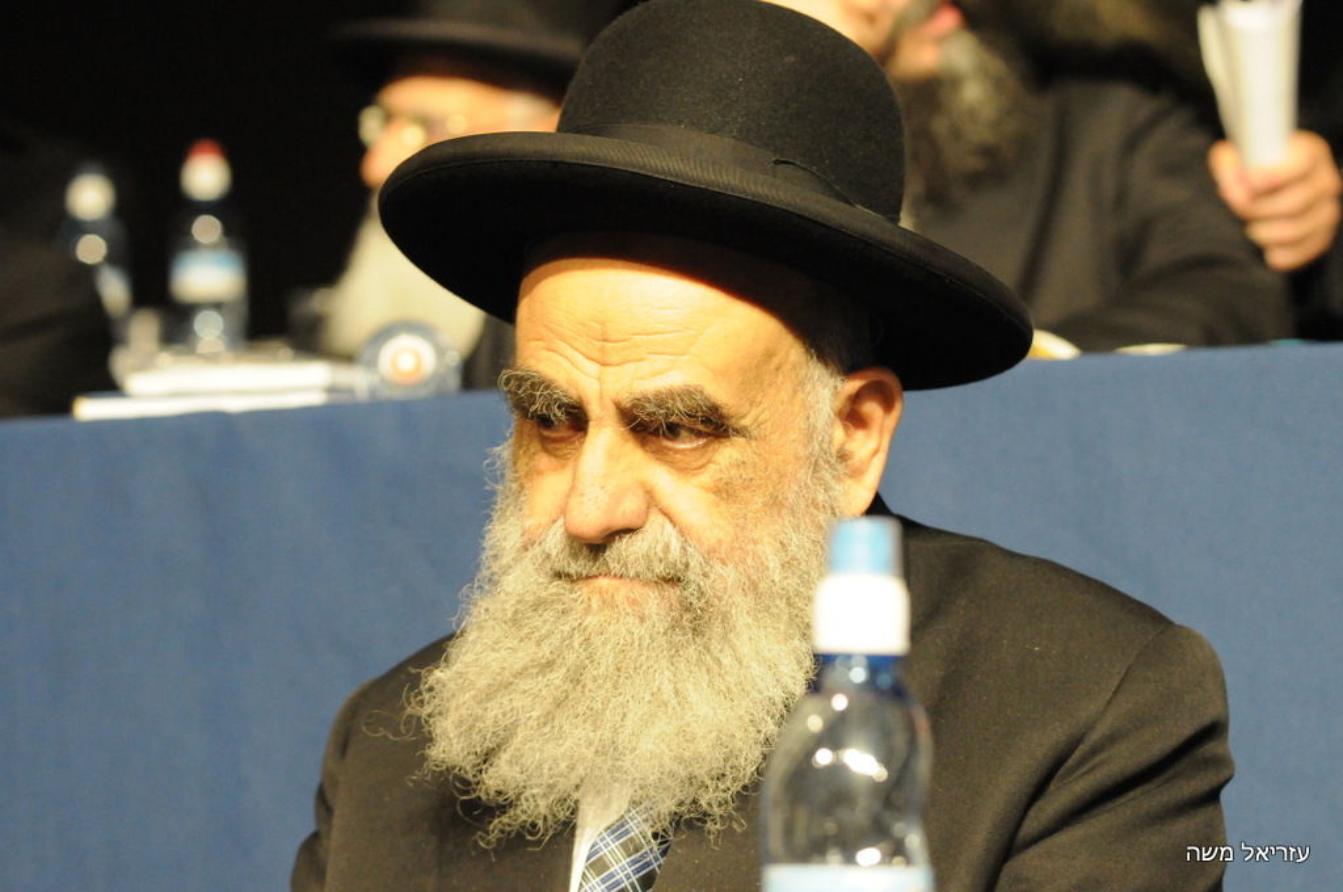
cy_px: 446
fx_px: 5589
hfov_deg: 13.7
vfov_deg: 9.1
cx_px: 672
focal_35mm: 150
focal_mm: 100
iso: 2500
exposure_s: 1/80
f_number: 5.6
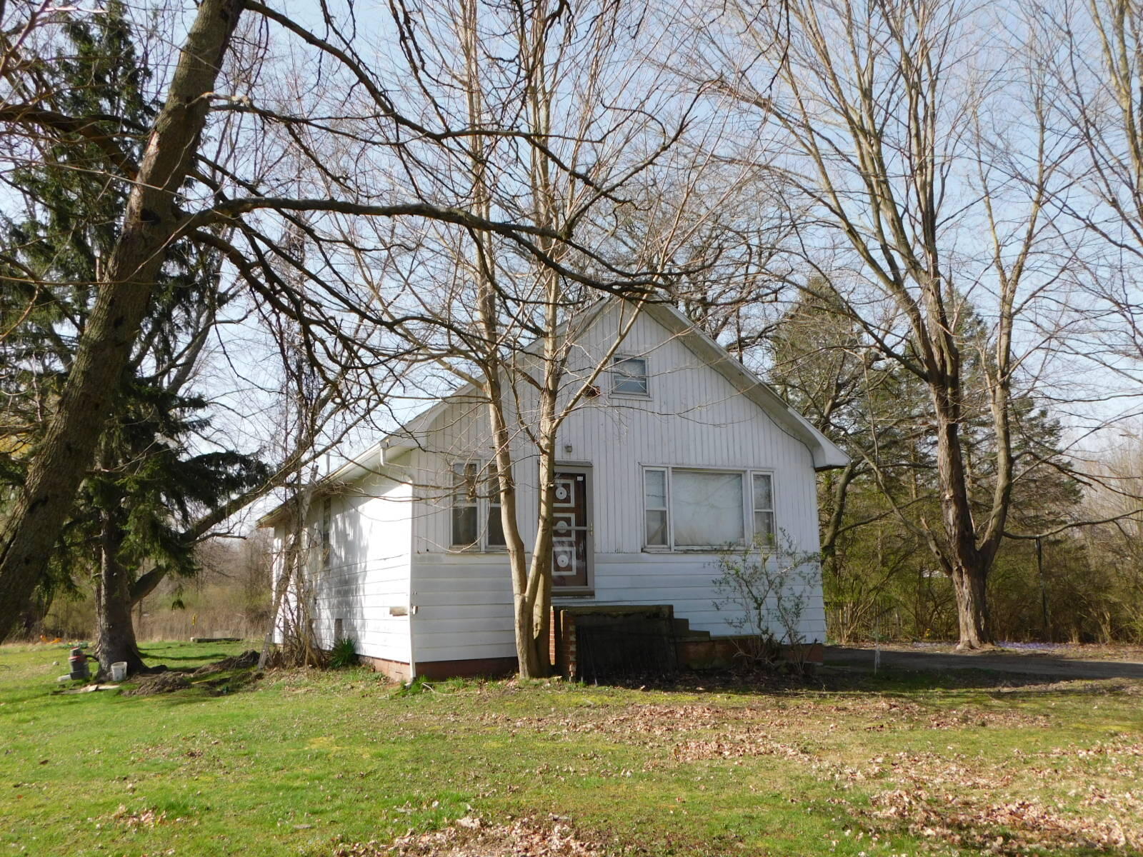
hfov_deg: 60.0
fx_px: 991
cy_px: 428
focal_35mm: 30
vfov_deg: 46.8
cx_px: 572
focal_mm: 5.3
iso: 125
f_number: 3.2
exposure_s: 1/640
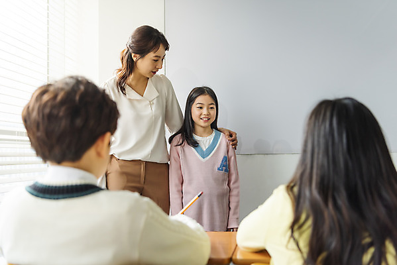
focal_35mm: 38
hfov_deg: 50.7
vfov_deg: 35.1
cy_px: 132
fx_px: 419
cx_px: 198
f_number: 2.8
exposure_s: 1/200
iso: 800
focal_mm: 38
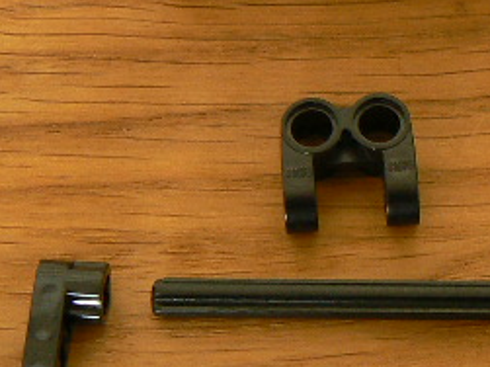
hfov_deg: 13.8
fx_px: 2023
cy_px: 88
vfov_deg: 10.3
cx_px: 357
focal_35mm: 143
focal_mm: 6.9
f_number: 4.5
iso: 100
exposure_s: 2.5
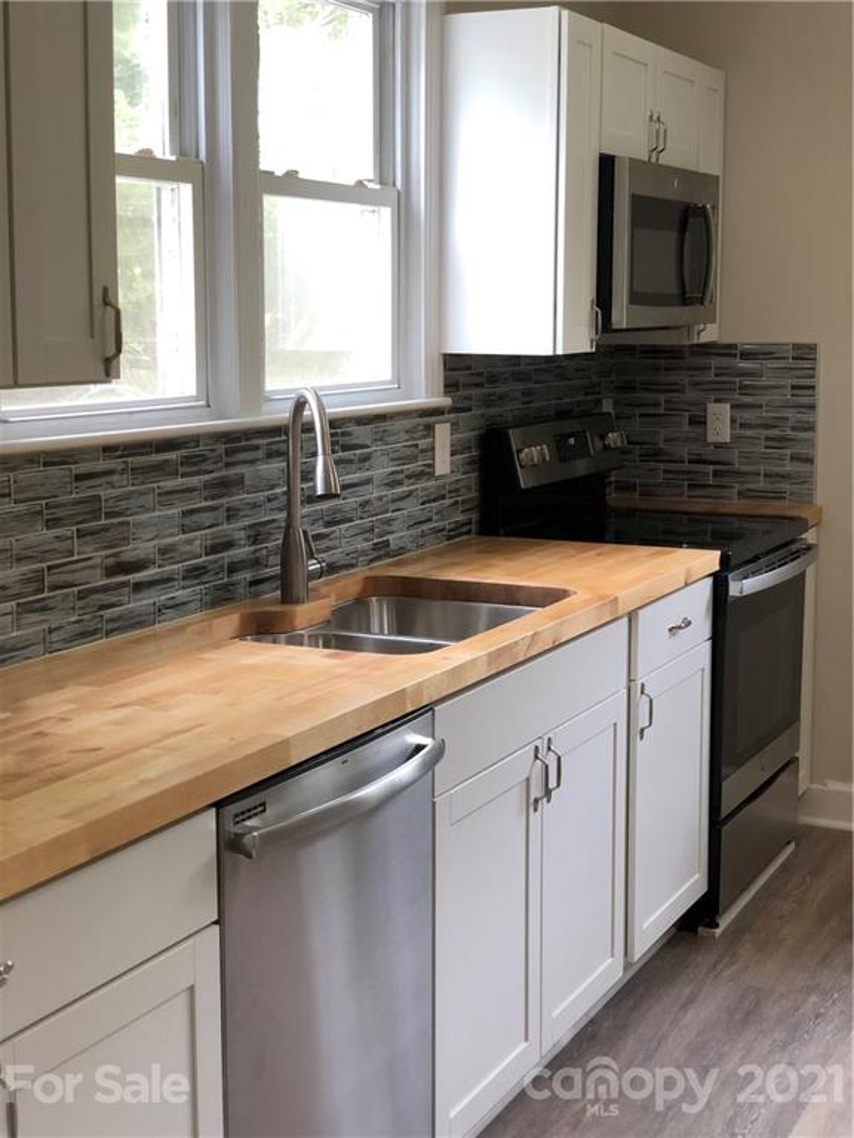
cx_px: 427
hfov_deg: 28.0
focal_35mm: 52
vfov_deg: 36.8
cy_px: 569
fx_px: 1710
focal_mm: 6
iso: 50
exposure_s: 1/60
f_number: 2.4
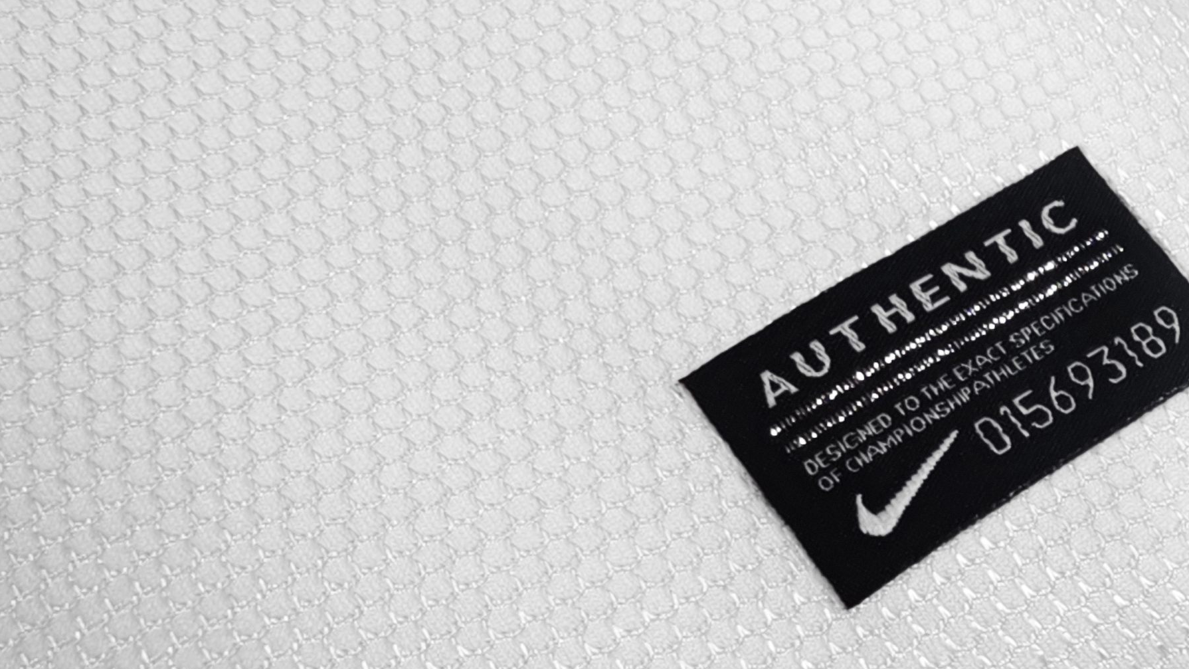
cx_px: 1056
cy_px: 420
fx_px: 1766
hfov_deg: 35.2
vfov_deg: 21.4
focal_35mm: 56
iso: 131
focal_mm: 2.59
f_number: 2.2
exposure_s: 1/66.7
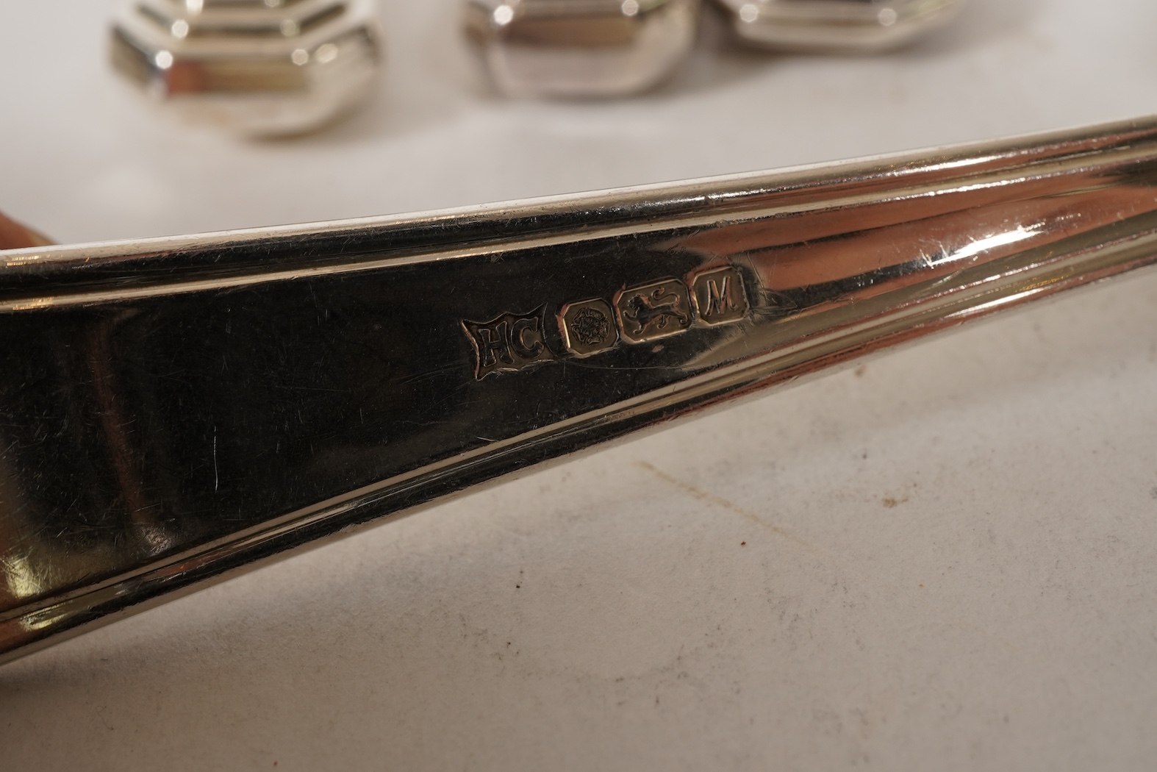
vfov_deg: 29.9
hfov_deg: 43.6
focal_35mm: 45
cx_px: 578
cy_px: 386
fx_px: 1446
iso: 400
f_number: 22
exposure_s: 1/125
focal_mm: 30
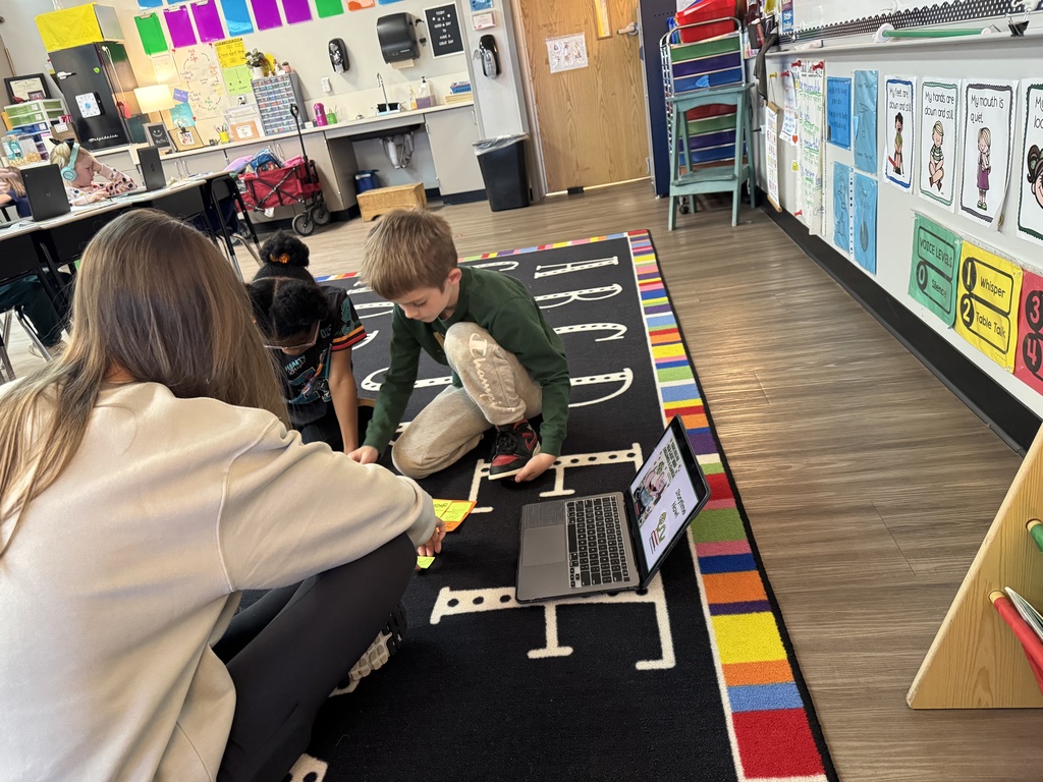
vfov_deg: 56.8
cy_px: 391
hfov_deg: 71.6
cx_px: 522
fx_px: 723
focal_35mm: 24
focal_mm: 6.76
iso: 640
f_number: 1.78
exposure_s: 1/60
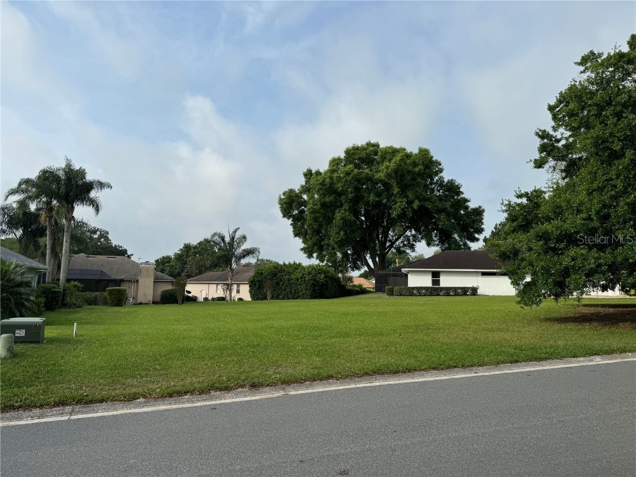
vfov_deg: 56.8
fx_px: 441
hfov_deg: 71.6
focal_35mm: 24
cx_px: 318
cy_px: 238
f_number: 1.78
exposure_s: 1/4950
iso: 80
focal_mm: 6.86
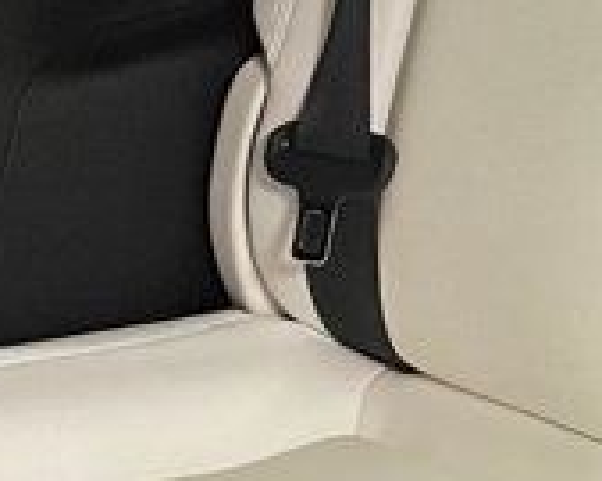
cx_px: 944
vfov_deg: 10.0
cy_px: 167
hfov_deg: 11.9
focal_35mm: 154
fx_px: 2742
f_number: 1.6
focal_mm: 4.2
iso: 500
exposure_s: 1/60
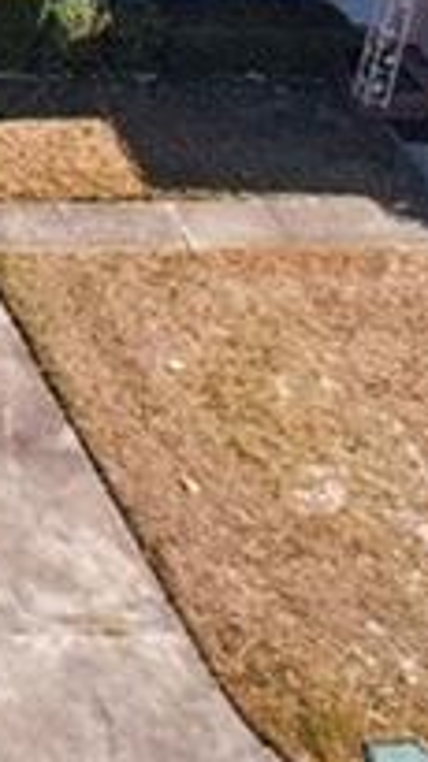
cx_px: -1660
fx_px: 3639
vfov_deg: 10.5
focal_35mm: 180
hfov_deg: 5.3
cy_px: -974
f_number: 2.8
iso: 400
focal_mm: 8.4
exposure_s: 1/1000
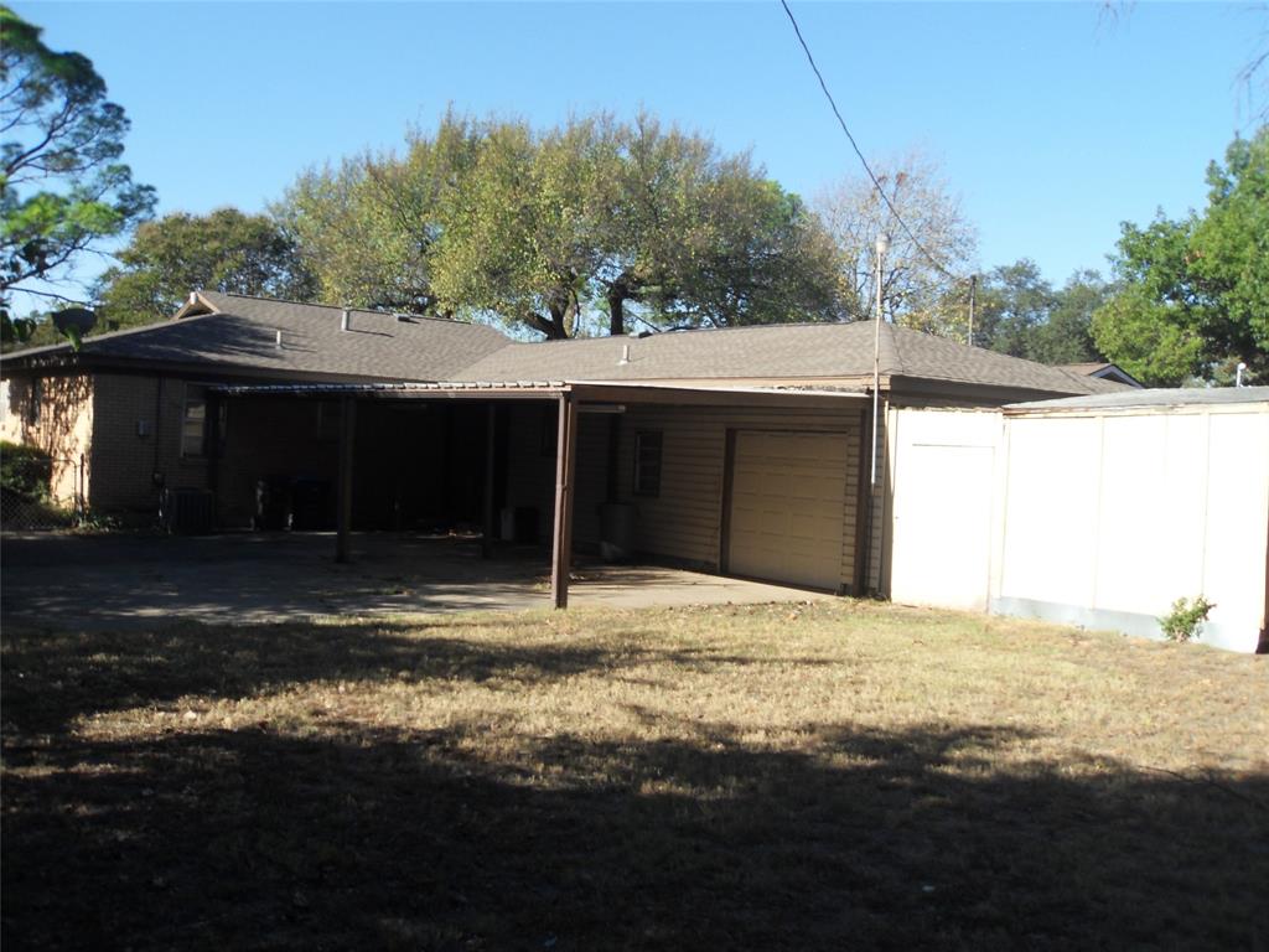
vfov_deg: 40.7
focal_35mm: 35
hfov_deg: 52.6
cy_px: 476
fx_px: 1283
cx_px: 634
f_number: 8.2
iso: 80
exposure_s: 1/125
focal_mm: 6.3
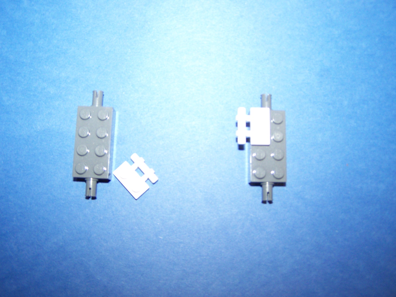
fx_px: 435
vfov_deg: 37.7
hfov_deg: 49.0
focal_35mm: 38
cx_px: 198
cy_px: 148
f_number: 2.8
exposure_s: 1/60
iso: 160
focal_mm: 6.3
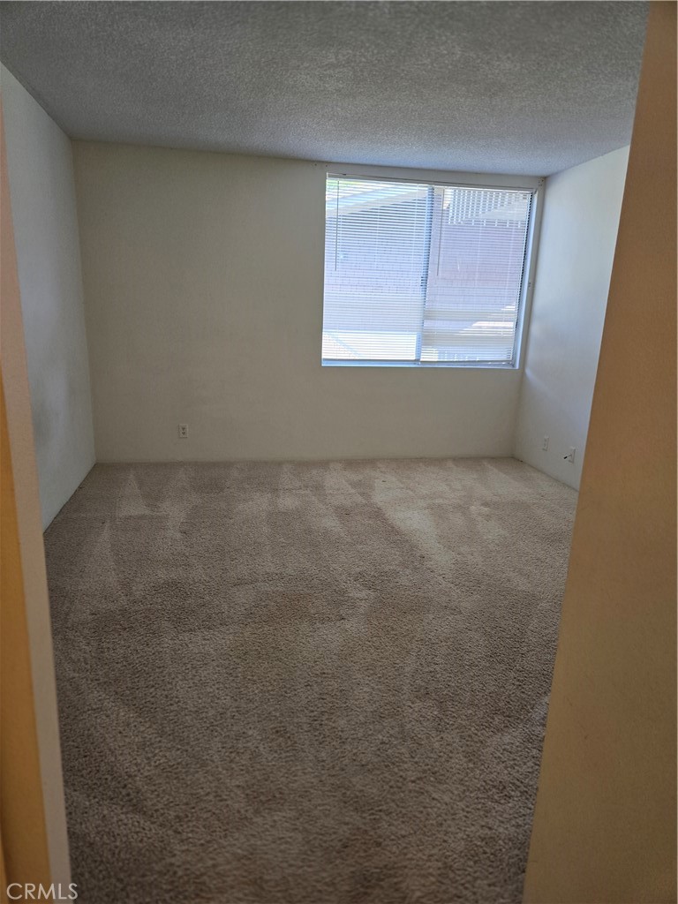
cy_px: 452
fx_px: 601
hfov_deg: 58.9
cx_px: 339
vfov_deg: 73.9
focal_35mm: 23
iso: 100
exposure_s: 1/120
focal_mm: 5.4
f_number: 1.8
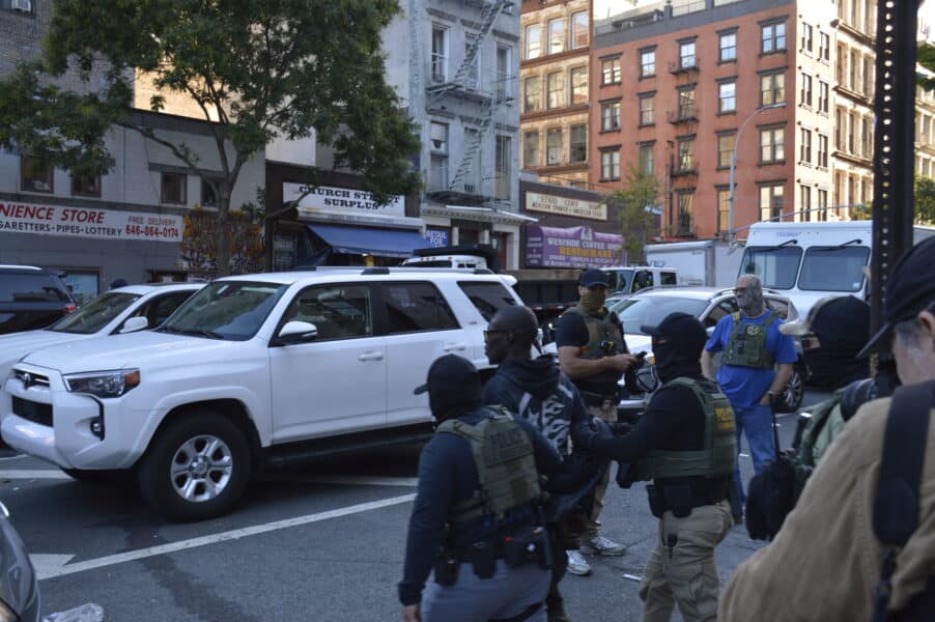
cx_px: 468
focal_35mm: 34
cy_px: 311
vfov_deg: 38.3
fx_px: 895
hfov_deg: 55.1
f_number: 5.6
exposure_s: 1/100
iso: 200
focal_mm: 23
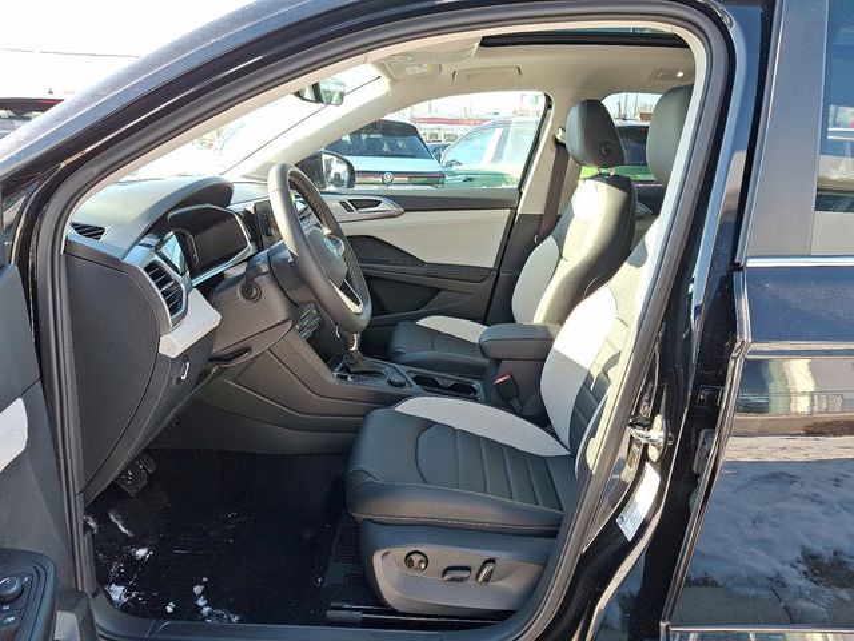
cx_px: 427
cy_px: 320
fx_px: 617
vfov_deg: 54.9
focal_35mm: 25
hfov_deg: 69.4
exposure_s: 1/122
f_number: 1.8
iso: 25
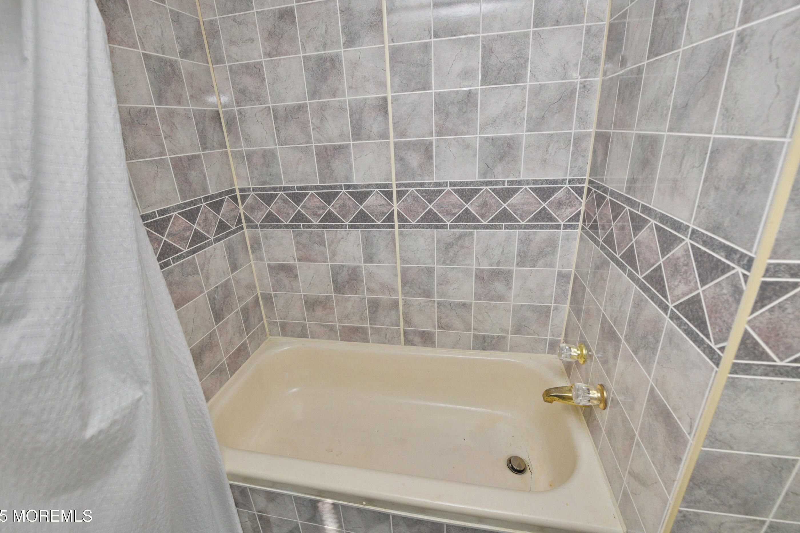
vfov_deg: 77.3
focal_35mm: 15
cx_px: 387
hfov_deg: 100.4
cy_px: 257
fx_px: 333
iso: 800
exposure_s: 1/60
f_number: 7.1
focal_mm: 14
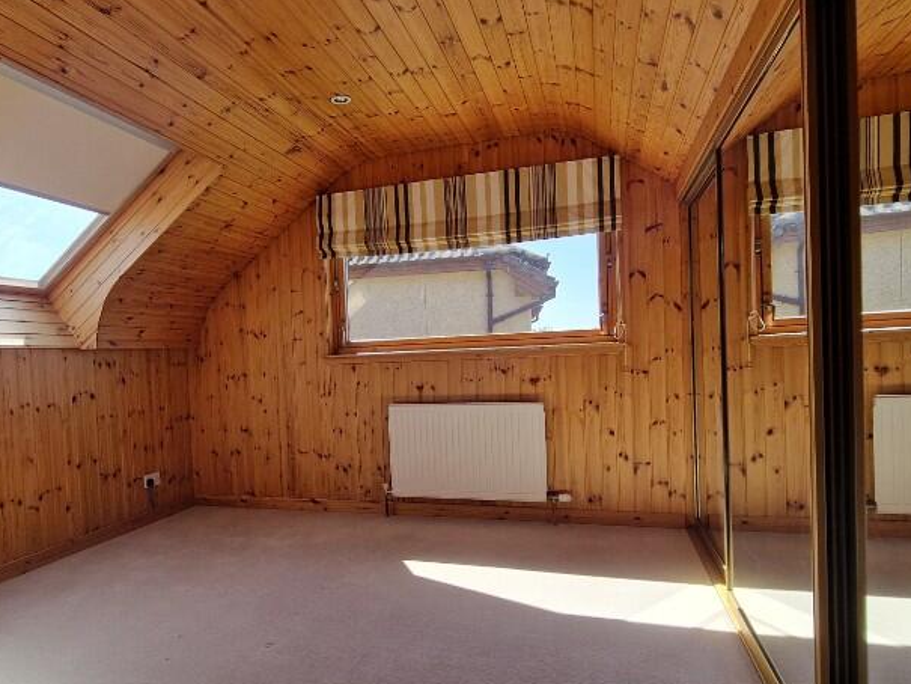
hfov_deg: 75.7
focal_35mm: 22
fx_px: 579
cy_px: 381
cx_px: 375
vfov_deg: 60.9
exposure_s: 1/353
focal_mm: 2.2
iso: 50
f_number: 2.2
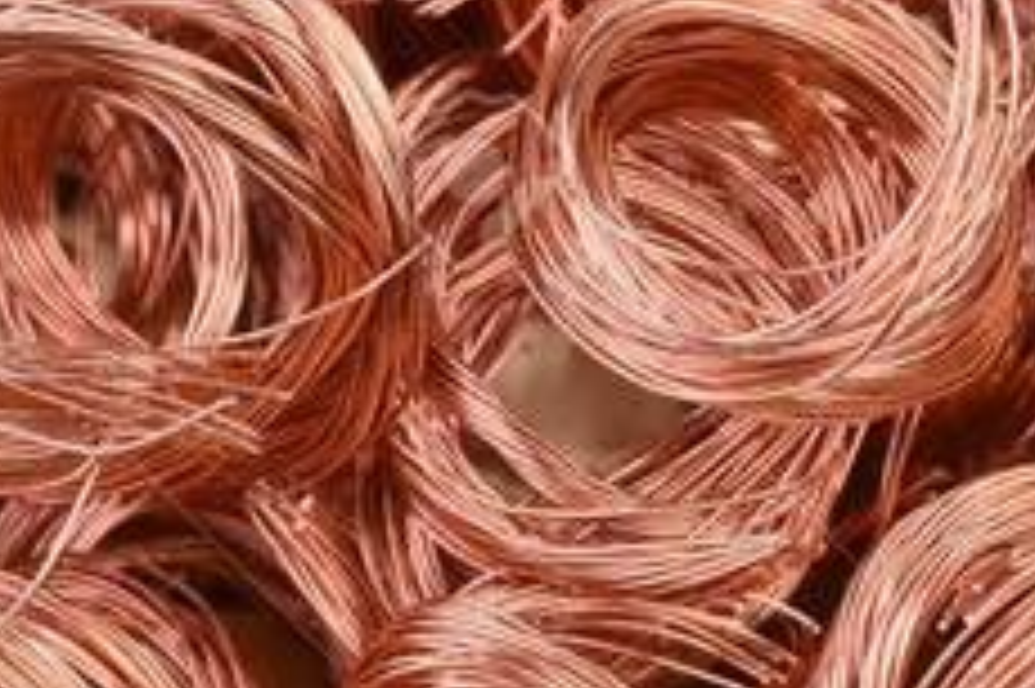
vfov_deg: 6.0
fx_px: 6550
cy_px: 110
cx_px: 153
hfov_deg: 9.0
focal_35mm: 228
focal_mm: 105
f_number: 22
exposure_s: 1/60
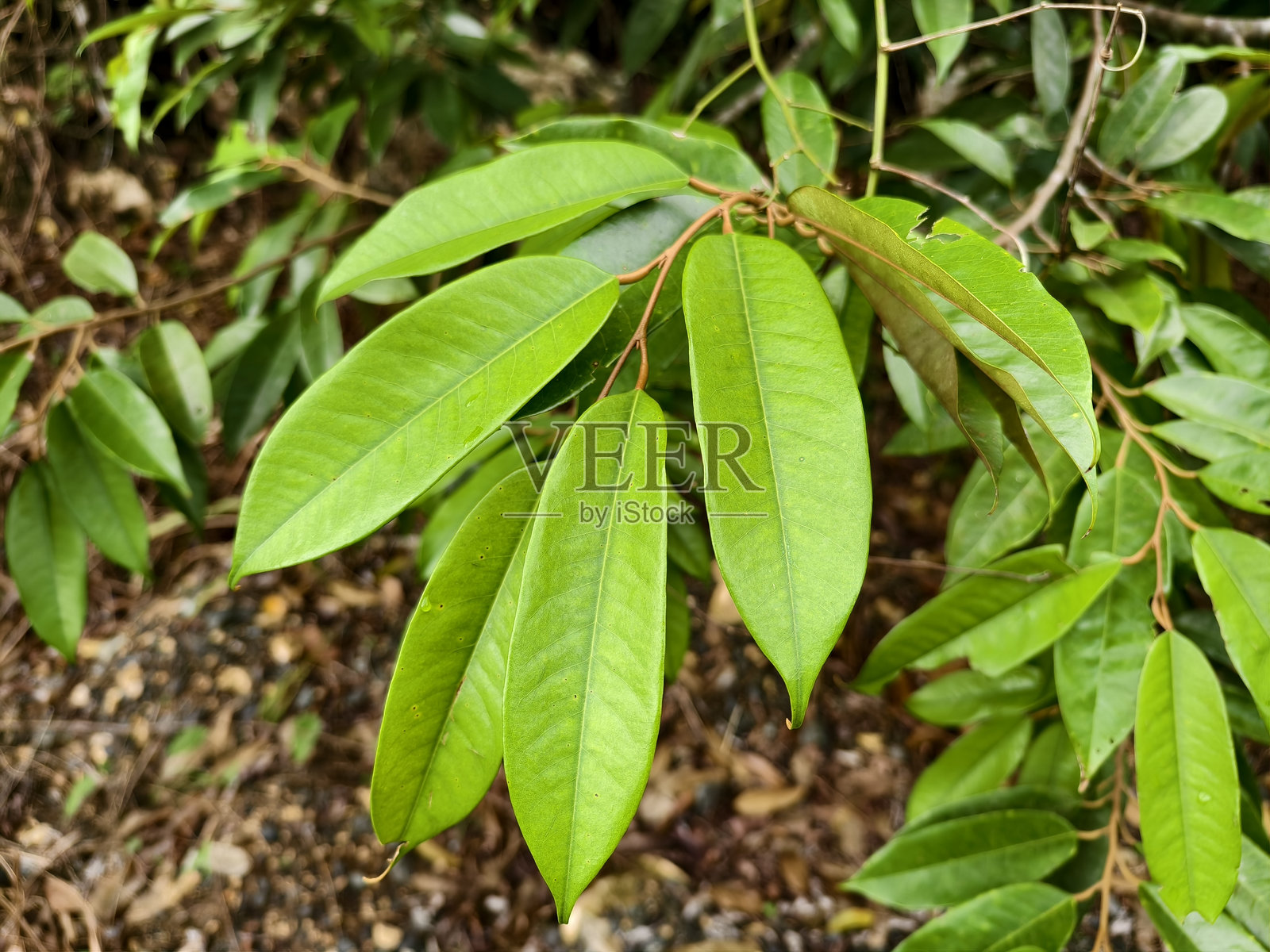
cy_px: 476
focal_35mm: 23
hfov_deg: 73.9
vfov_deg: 58.9
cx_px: 635
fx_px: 844
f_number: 1.75
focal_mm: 8.67
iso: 50
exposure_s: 1/211
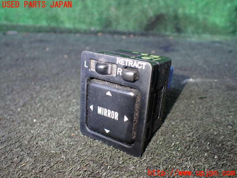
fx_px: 205
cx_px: 118
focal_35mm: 30
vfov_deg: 46.8
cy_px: 89
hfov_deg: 60.0
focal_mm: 5.4
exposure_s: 1/30
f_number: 2.3
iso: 800
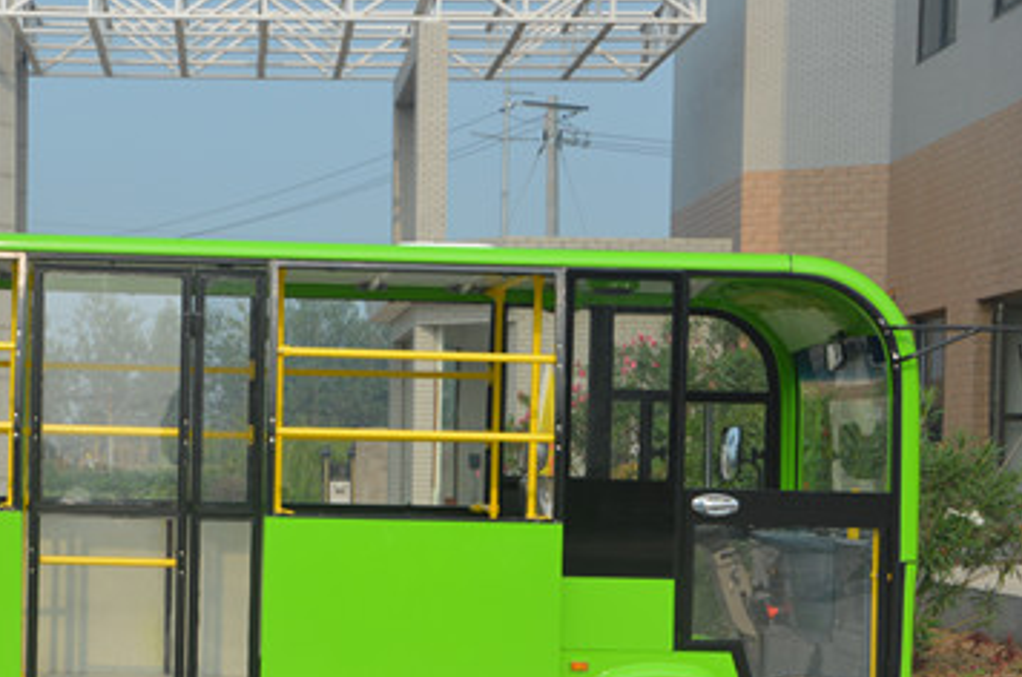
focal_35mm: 81
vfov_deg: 16.7
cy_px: 525
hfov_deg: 24.8
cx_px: 261
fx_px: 2295
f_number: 8
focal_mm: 32
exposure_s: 1/250
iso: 100
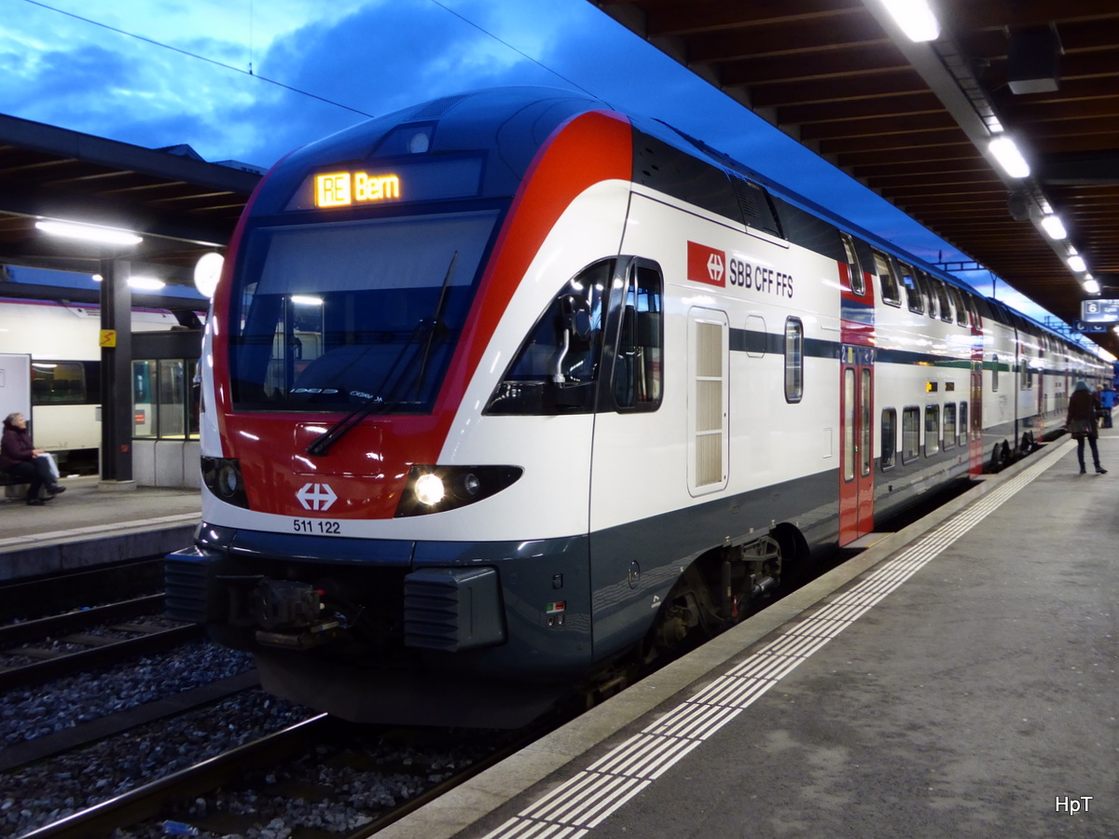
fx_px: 1164
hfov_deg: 51.4
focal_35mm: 36
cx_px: 560
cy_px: 420
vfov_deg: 39.7
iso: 500
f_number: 3.7
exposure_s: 1/8
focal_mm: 6.3
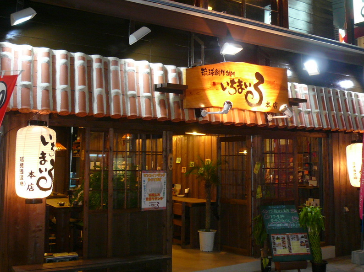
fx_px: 420
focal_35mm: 40
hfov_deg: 46.8
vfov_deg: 35.8
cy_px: 109
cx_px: 188
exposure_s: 1/8
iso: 100
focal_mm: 4.6
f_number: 2.8
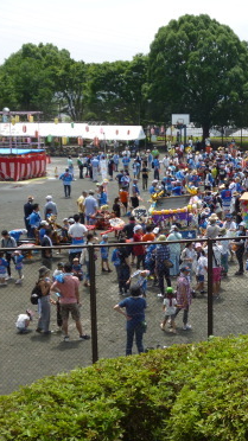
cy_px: 221
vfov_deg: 34.9
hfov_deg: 19.8
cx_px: 204
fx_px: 702
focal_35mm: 60
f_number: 3.7
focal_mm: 7.3
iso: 100
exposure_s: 1/500
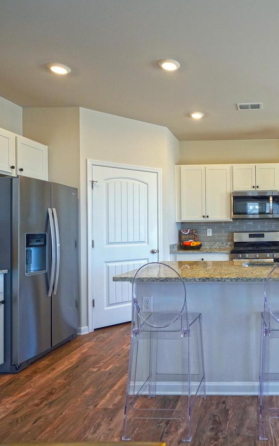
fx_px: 304
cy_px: 225
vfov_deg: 72.5
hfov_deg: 44.4
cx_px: 256
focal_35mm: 25
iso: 500
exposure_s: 1/160
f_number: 4
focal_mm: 16
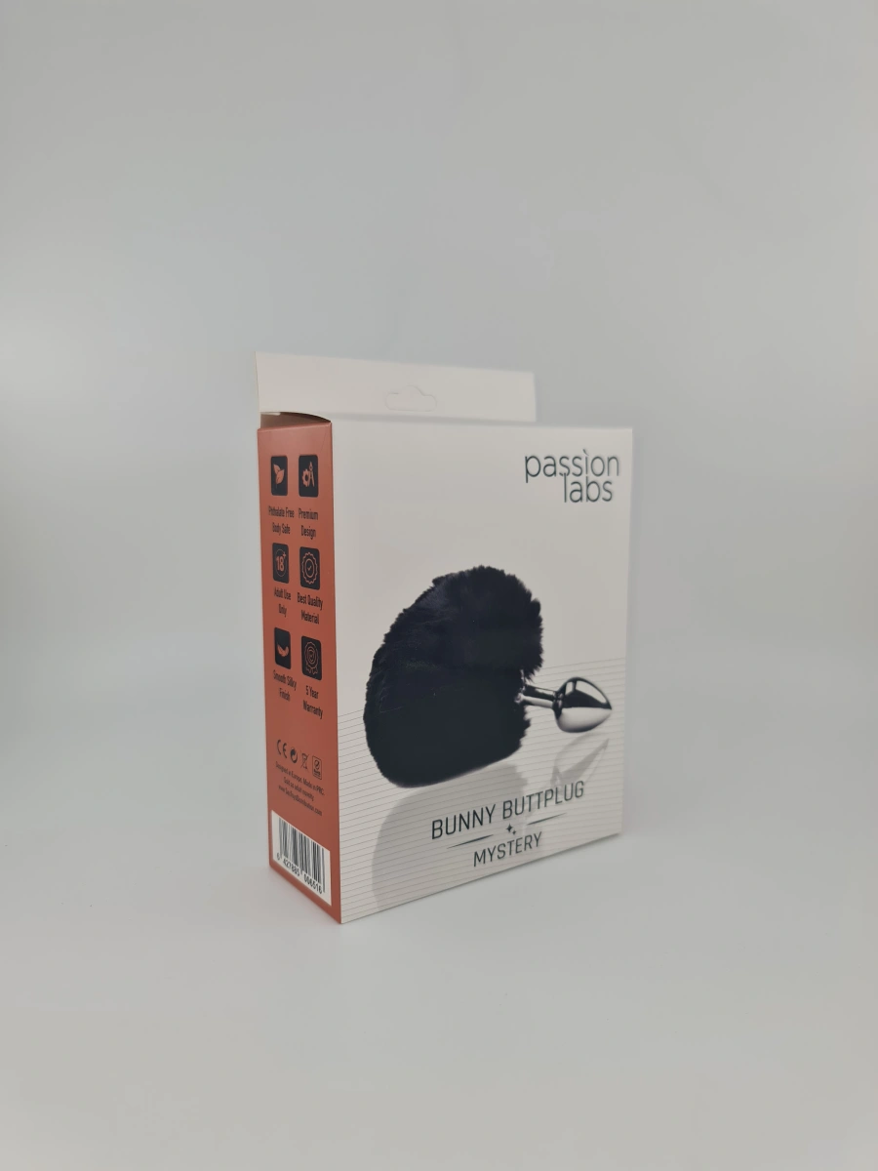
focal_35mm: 25
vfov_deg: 69.4
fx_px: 845
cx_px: 439
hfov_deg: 54.9
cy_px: 586
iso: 50
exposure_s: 1/300
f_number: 1.8
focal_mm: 7
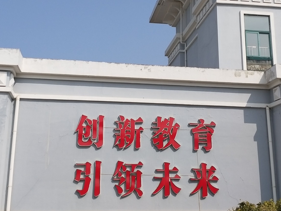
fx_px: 406
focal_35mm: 50
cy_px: 70
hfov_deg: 38.2
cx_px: 151
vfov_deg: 28.9
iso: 33
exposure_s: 1/2735
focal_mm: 4.27
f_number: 1.7
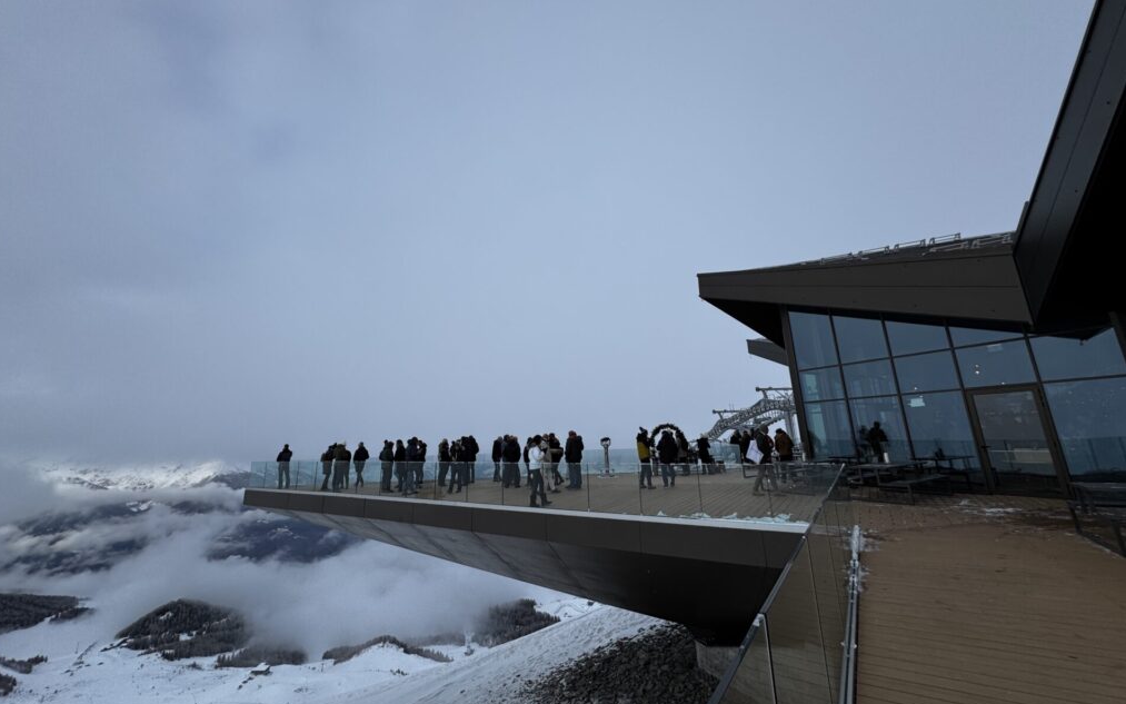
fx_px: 460
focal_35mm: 15
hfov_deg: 101.5
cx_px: 559
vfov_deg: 74.6
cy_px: 319
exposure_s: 1/831
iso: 50
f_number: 2.2
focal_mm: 2.22
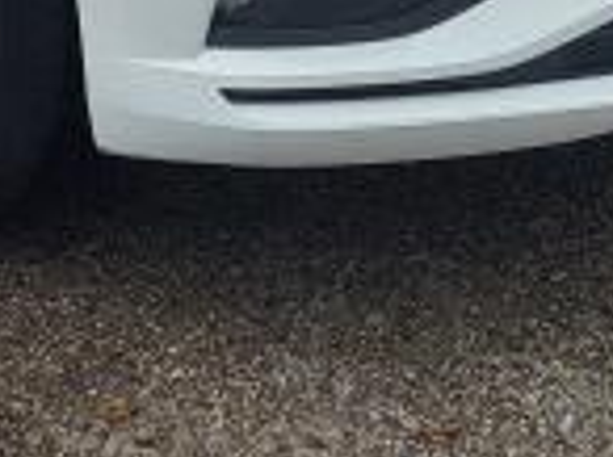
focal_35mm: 114
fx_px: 2015
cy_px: -512
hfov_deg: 16.7
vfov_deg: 11.4
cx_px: -71
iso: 40
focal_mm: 5.4
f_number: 1.8
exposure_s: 1/843
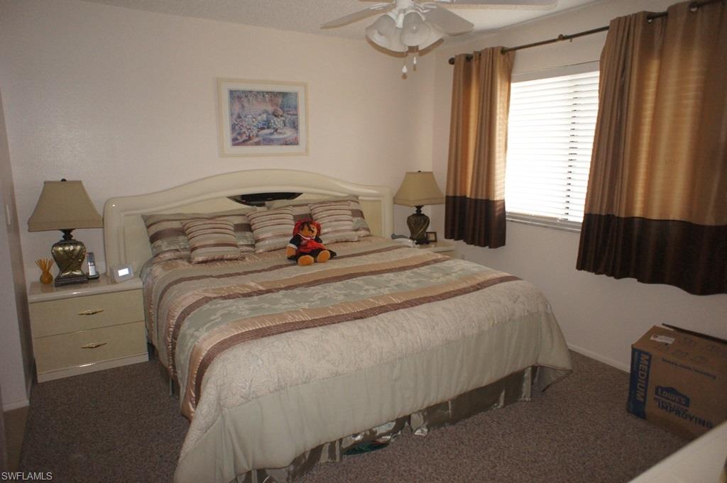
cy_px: 242
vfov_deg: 53.1
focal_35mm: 24
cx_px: 364
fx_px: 484
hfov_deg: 73.8
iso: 1600
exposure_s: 1/60
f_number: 2.8
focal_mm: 16
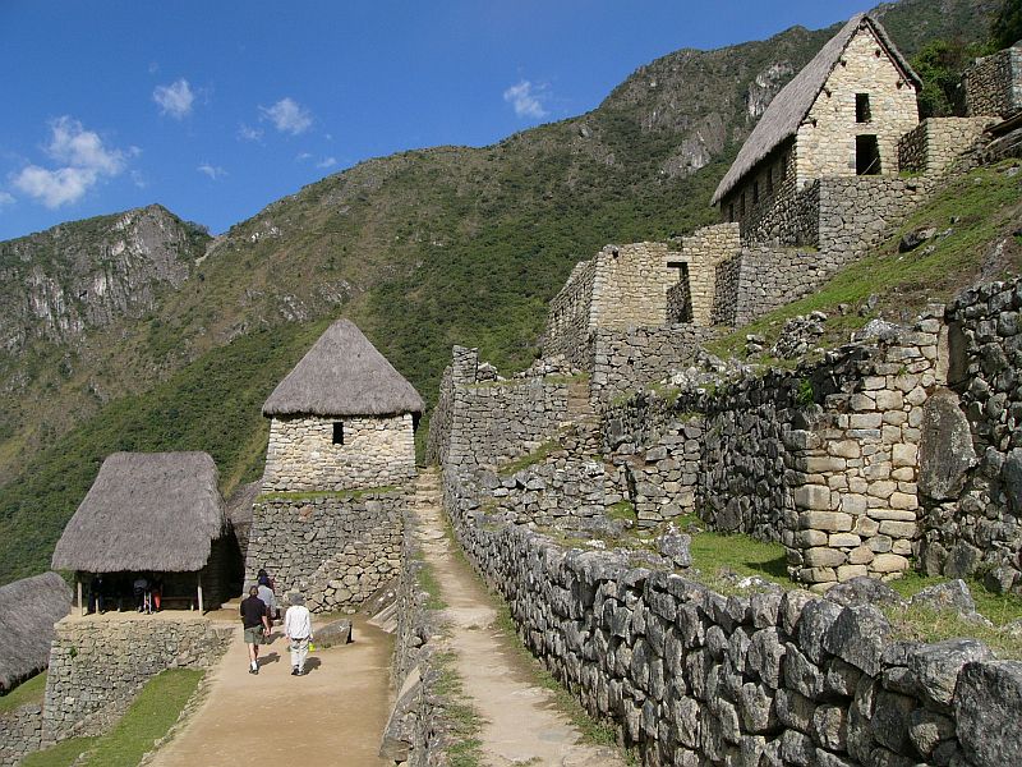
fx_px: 1063
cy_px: 384
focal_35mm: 36
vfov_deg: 39.7
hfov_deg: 51.4
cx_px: 511
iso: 50
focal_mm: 6
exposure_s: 1/400
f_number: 5.2
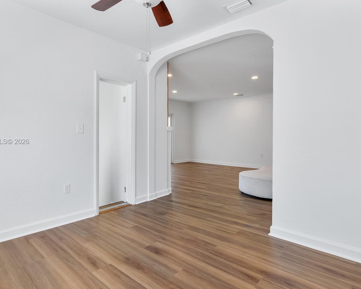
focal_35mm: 20
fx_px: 214
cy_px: 142
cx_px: 167
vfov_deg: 68.1
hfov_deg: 80.2
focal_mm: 17
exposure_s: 1/50
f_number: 8
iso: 800
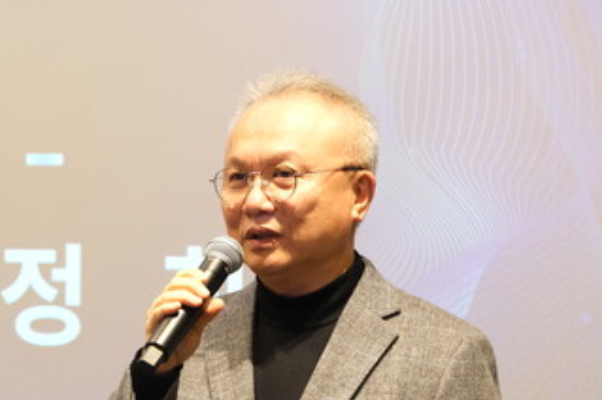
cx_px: 225
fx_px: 3274
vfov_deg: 7.0
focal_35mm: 196
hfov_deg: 10.5
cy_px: 267
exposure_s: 1/80
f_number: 5.6
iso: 4000
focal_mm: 83.3
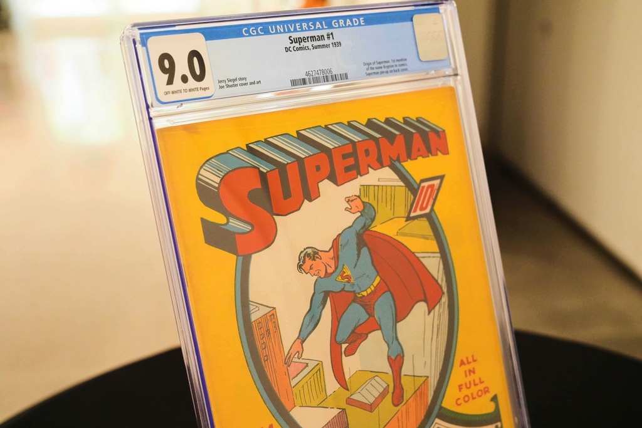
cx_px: 321
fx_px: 767
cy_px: 214
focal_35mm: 43
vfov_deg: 31.2
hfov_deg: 45.4
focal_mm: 43
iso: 3200
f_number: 5
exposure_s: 1/320
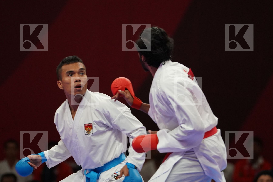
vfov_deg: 3.3
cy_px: 91
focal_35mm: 420
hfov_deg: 4.9
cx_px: 136
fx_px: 3185
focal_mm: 280
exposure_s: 1/1000
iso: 3200
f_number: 4
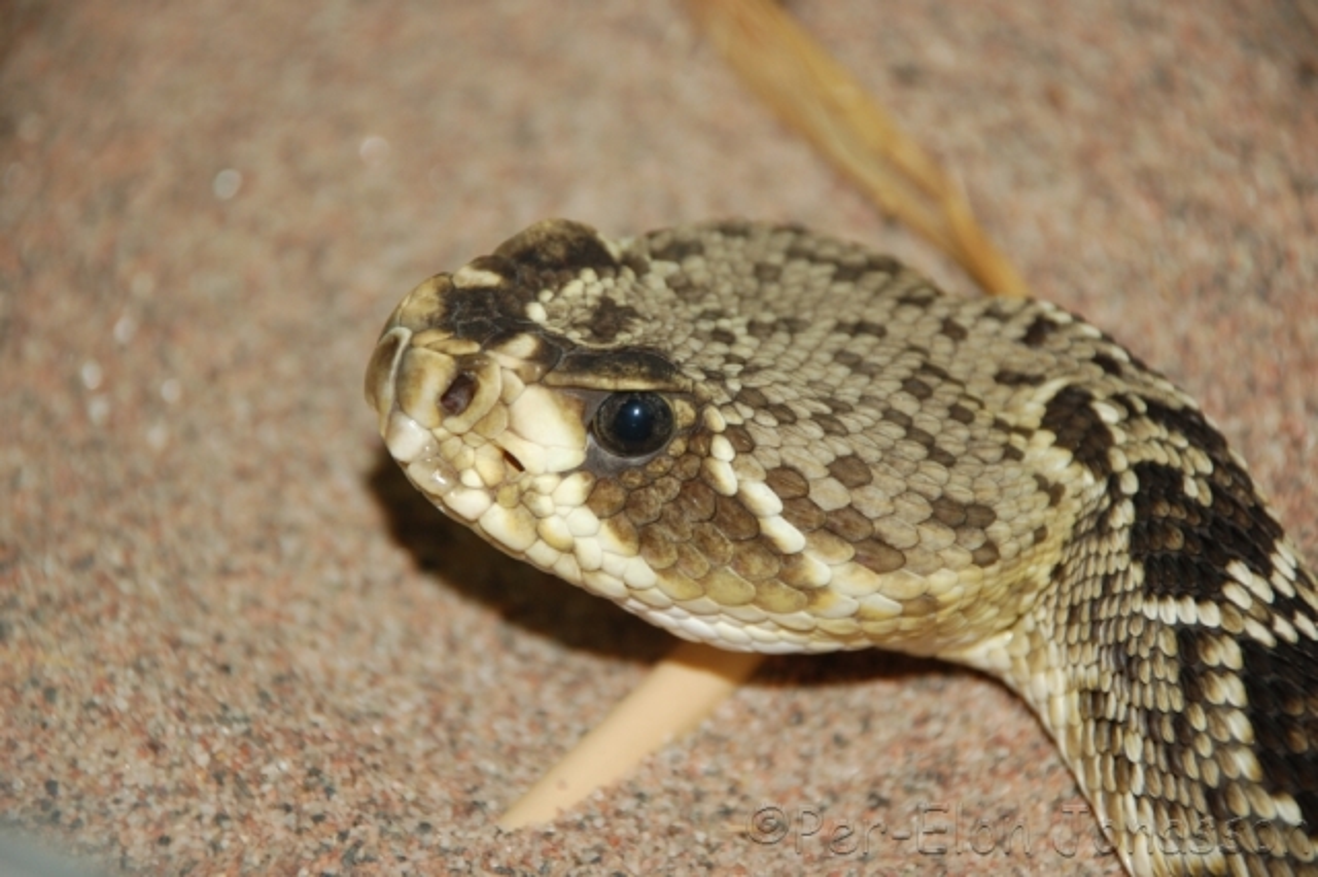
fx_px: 7410
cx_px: 659
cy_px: 438
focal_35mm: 202
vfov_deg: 6.8
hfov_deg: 10.2
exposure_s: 1/60
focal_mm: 135
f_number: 5.6
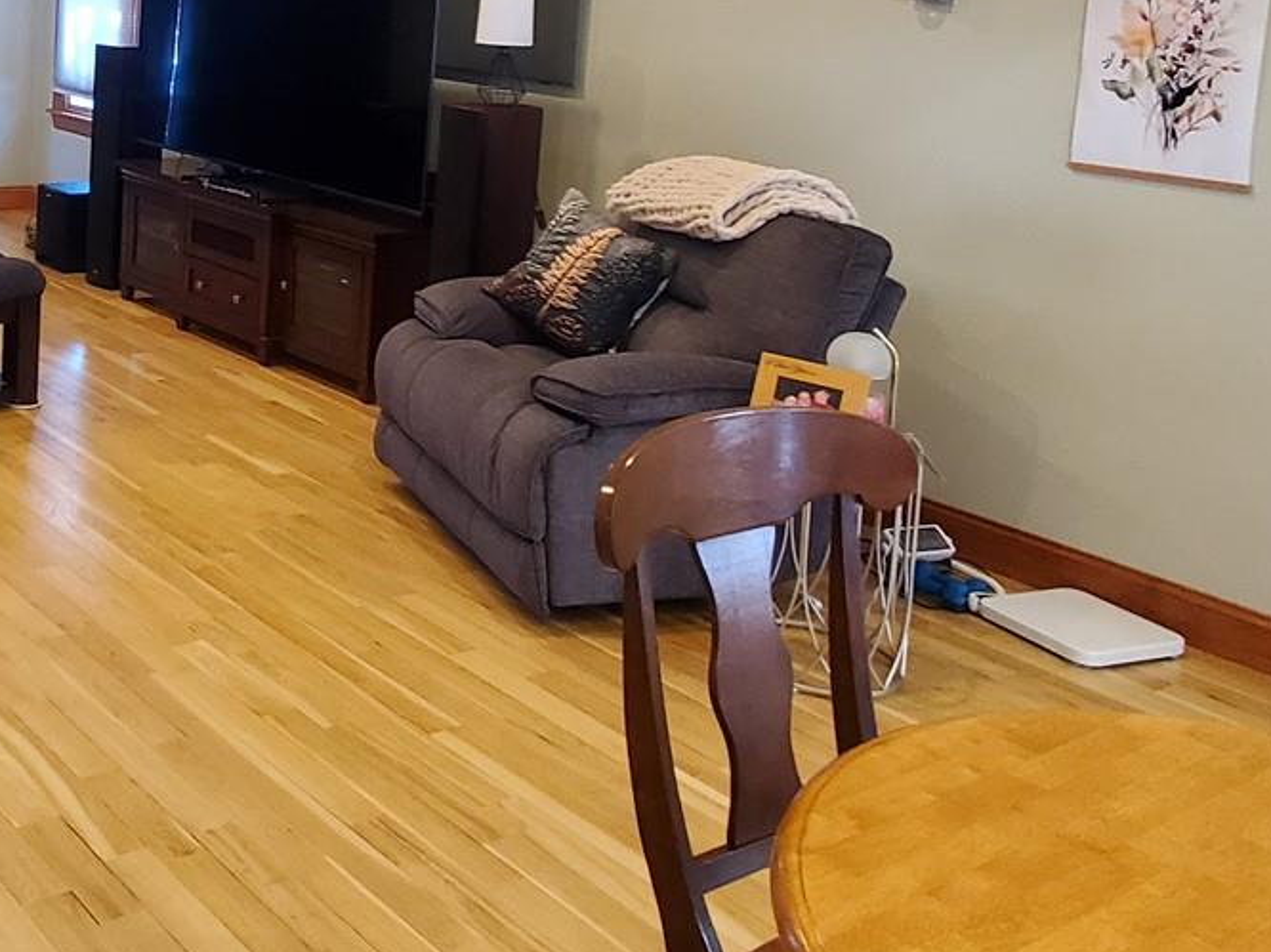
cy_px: 74
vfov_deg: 33.8
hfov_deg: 42.8
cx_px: 122
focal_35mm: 40
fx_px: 1468
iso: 500
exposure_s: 1/40
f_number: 2.2
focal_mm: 1.8
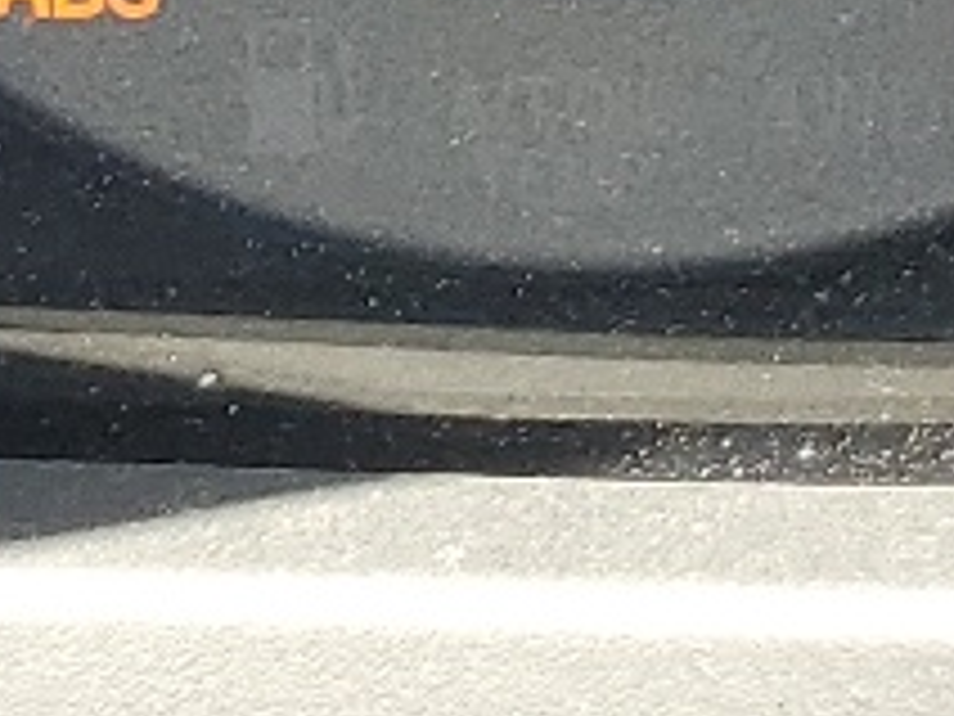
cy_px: -1450
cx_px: -1220
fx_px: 5402
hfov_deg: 9.2
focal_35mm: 196
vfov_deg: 6.8
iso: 50
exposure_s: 1/123
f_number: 1.5
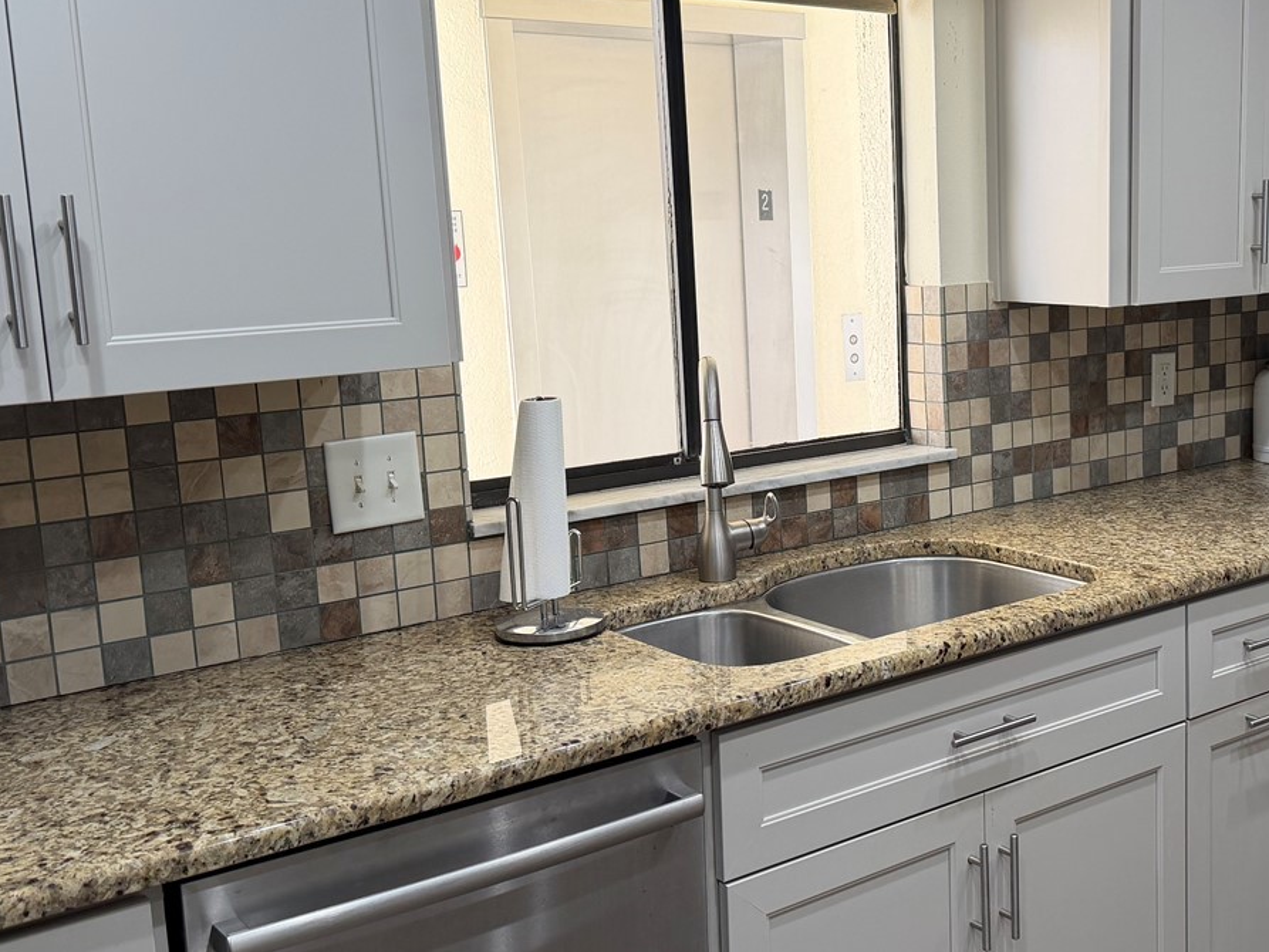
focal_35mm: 43
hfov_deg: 42.4
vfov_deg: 33.6
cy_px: 452
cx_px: 966
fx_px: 1577
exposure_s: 1/129
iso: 100
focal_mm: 6.76
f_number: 1.78
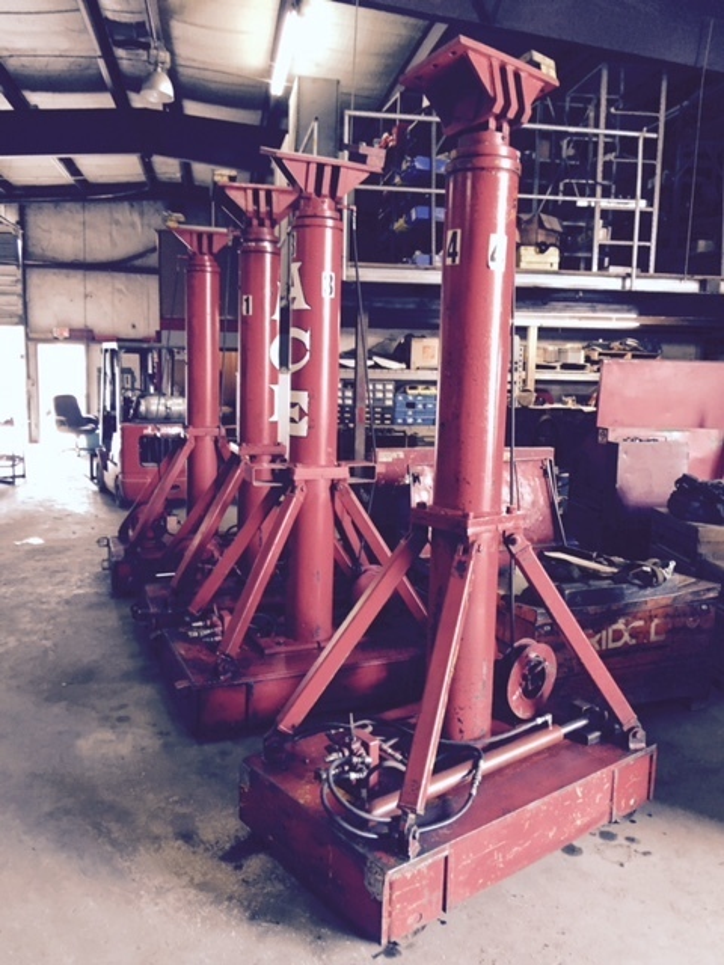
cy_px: 482
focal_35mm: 29
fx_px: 809
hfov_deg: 48.2
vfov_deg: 61.7
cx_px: 362
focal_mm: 4.15
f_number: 2.2
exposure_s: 1/24
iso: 250
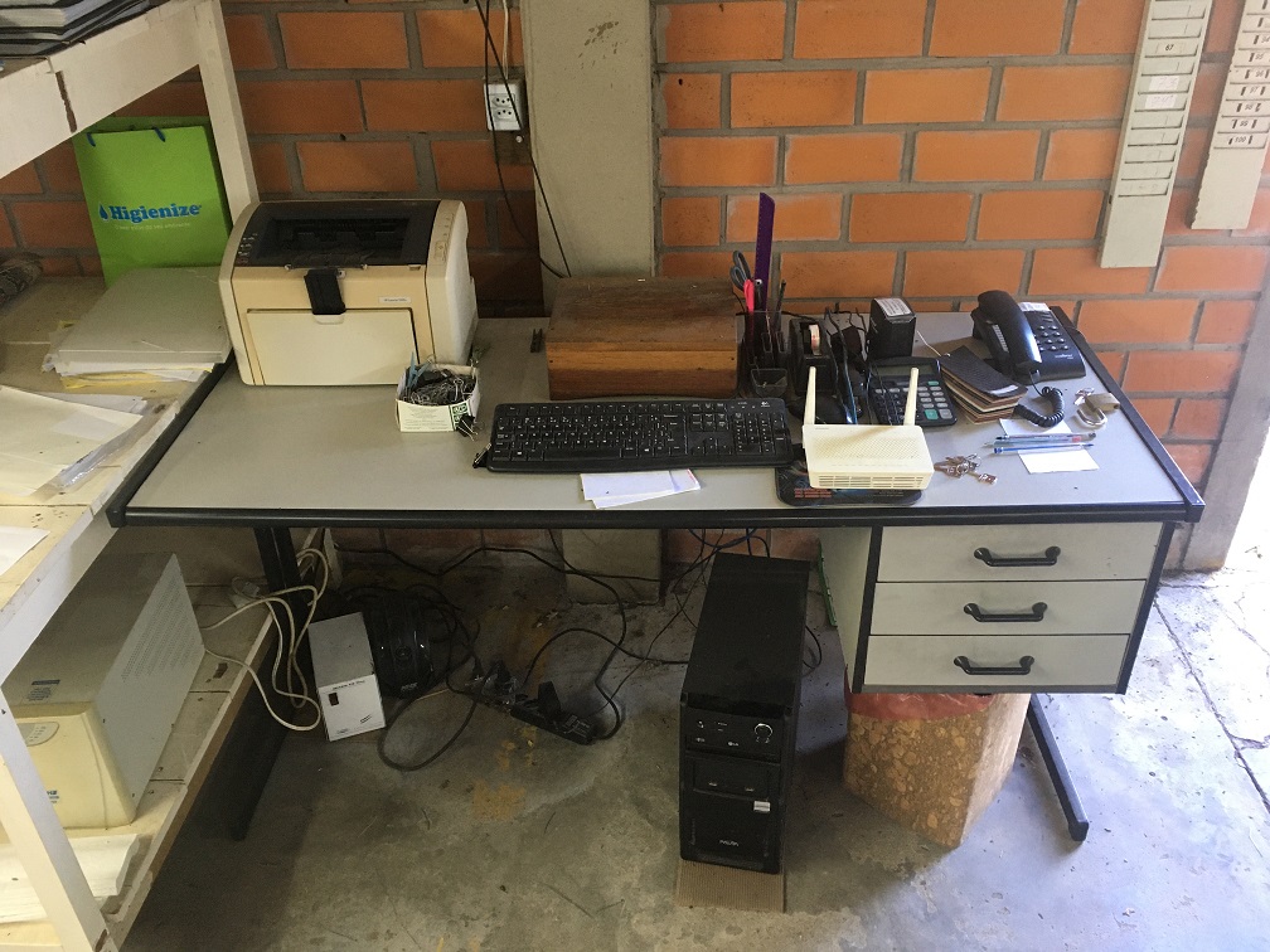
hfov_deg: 61.7
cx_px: 635
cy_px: 476
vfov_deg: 48.2
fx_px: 1064
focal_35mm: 29
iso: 125
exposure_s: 1/30
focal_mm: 4.15
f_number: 2.2
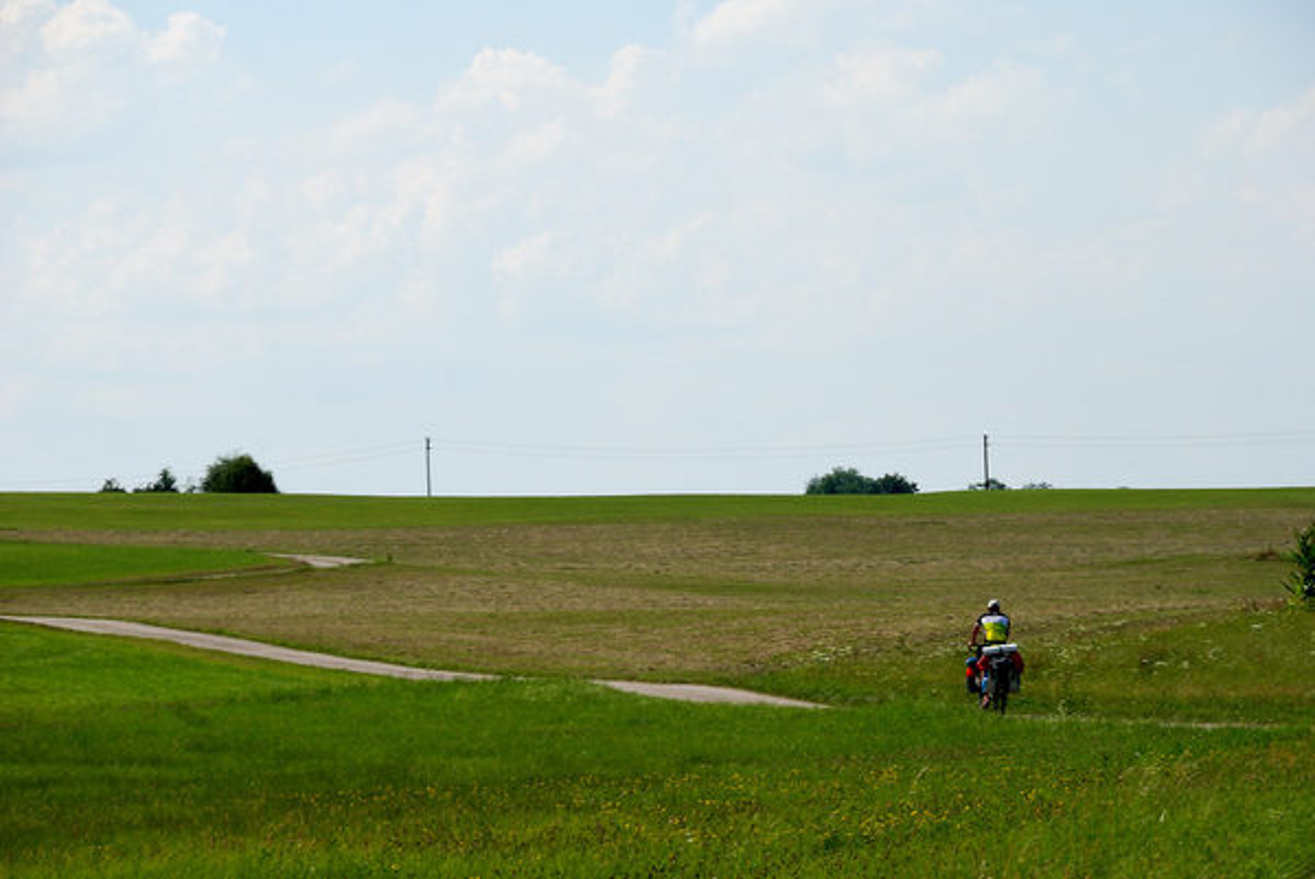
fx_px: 7402
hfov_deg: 10.2
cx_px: 658
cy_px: 440
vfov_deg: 6.8
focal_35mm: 202
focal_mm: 135
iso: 100
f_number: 9
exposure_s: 1/160
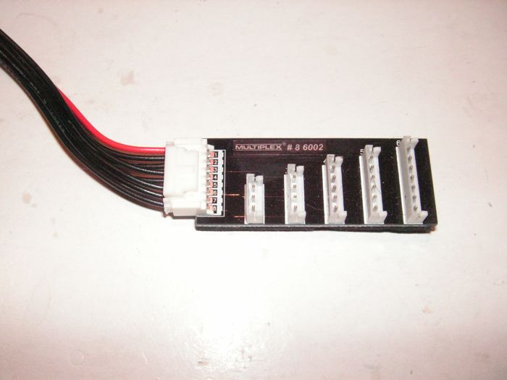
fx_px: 557
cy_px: 190
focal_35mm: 38
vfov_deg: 37.7
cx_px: 254
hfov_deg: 49.0
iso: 400
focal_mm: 6.3
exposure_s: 1/45
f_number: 6.6
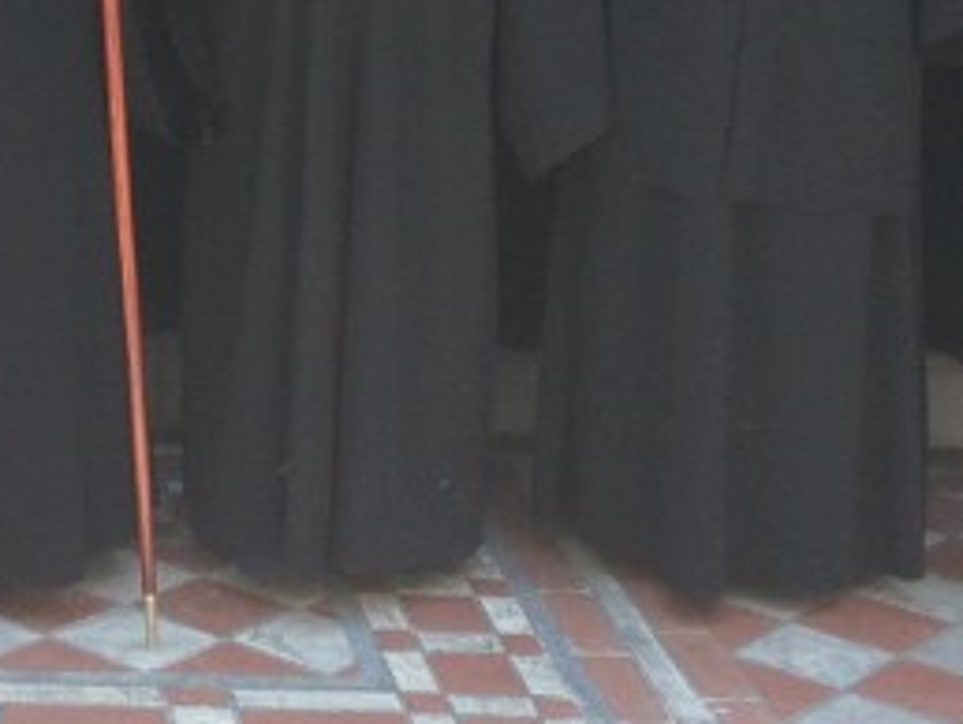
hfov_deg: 16.5
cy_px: -381
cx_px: -116
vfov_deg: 12.3
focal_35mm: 115
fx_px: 3202
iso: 32
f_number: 2.2
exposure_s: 1/427
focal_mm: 4.15
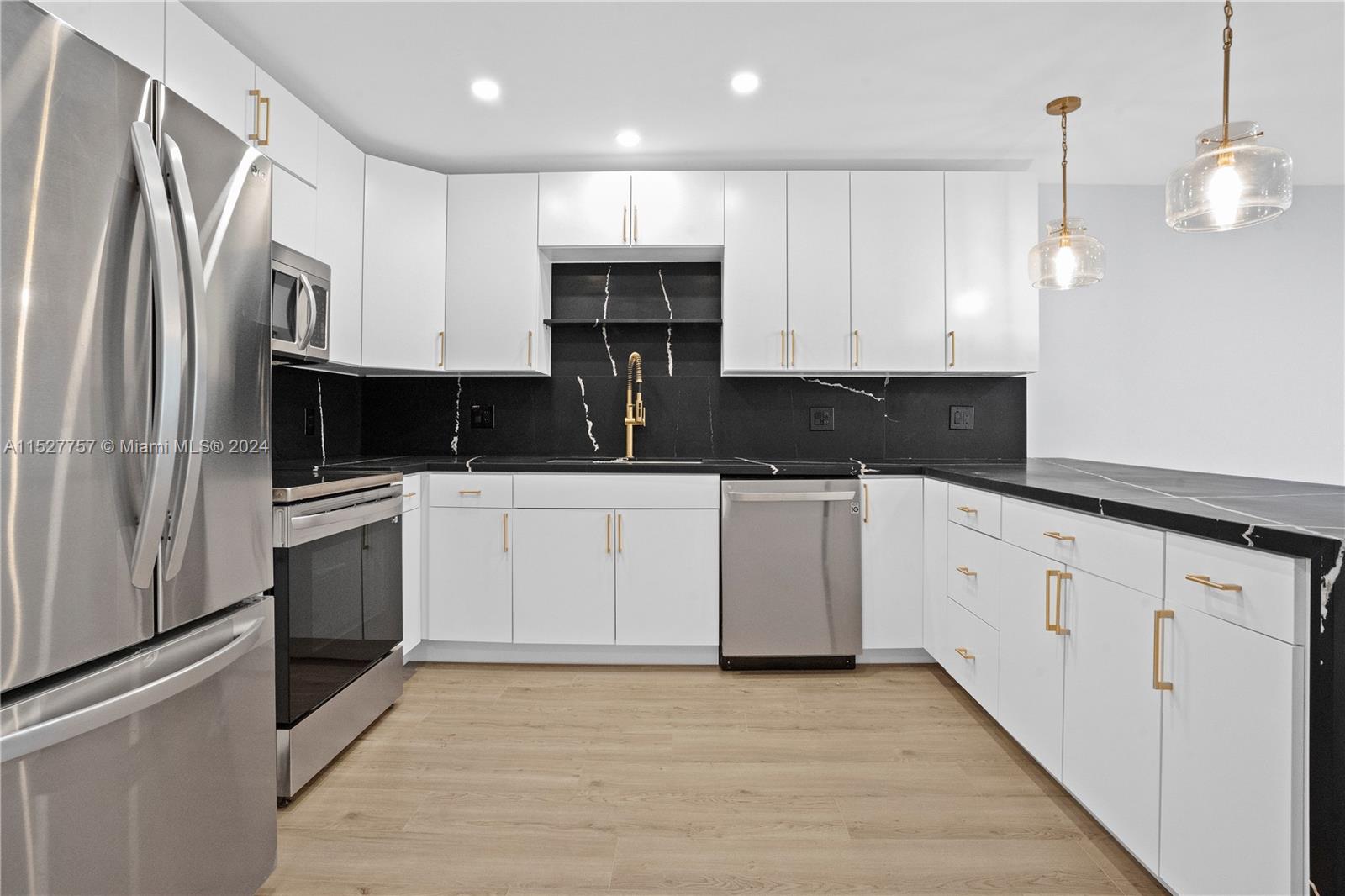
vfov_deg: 70.4
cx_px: 672
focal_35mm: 17
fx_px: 635
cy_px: 448
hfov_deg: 93.3
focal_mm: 17
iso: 10000
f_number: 11
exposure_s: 1/30
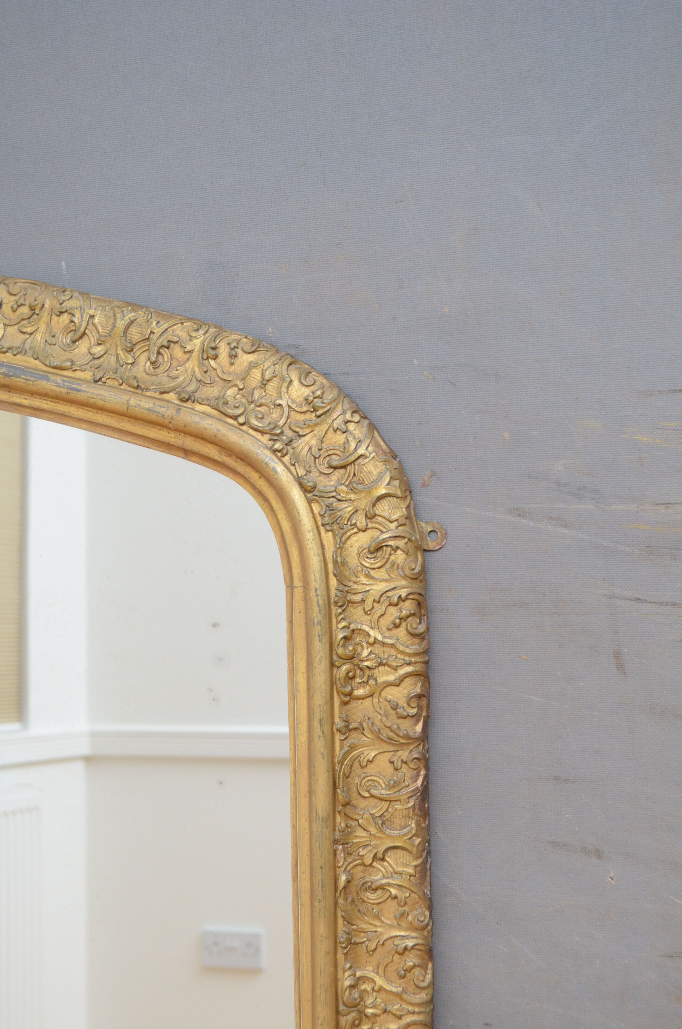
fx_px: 1655
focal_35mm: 58
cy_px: 578
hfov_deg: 23.3
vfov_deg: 34.5
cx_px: 295
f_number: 5.6
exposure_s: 1/125
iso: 1000
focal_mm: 34
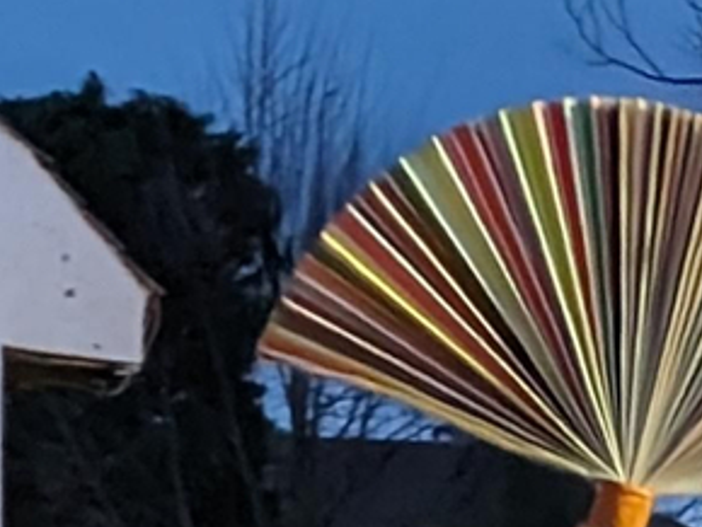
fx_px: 6860
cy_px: 1303
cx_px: 574
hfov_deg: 5.9
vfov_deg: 4.3
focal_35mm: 338
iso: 677
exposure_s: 1/66.2
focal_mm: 6.9
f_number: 1.68
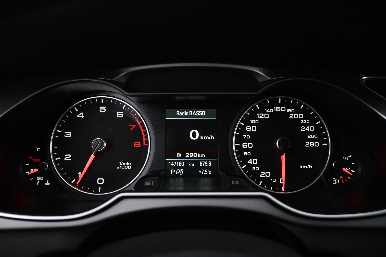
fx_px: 257
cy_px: 128
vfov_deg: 53.1
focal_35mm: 24
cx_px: 193
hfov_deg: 73.7
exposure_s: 1/60
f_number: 3.5
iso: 5600
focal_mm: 16
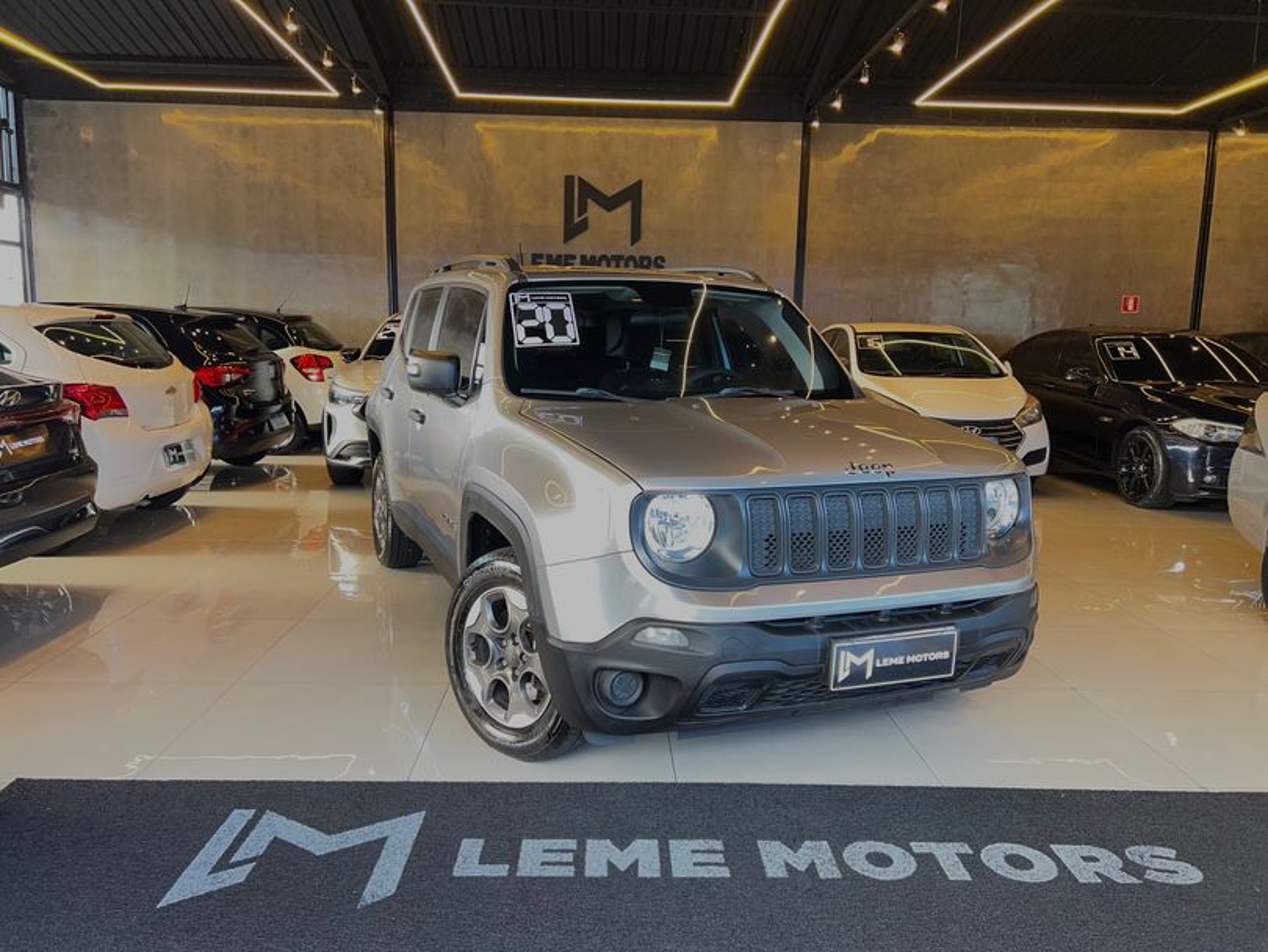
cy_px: 476
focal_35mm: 26
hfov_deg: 67.3
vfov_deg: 53.1
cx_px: 634
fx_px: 953
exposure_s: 1/120
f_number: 1.5
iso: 64
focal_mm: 5.7
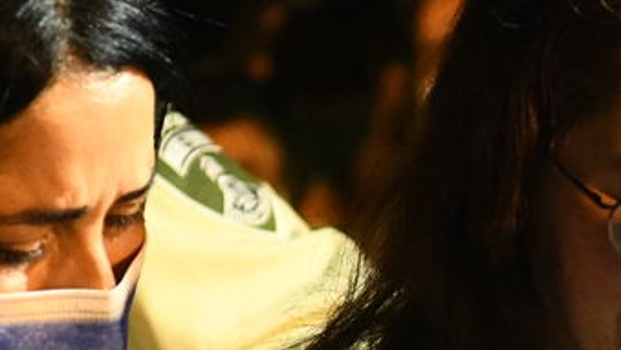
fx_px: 4991
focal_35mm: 303
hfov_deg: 7.1
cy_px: 474
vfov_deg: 4.0
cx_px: 564
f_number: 2.8
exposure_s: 1/400
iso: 12800
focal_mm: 70
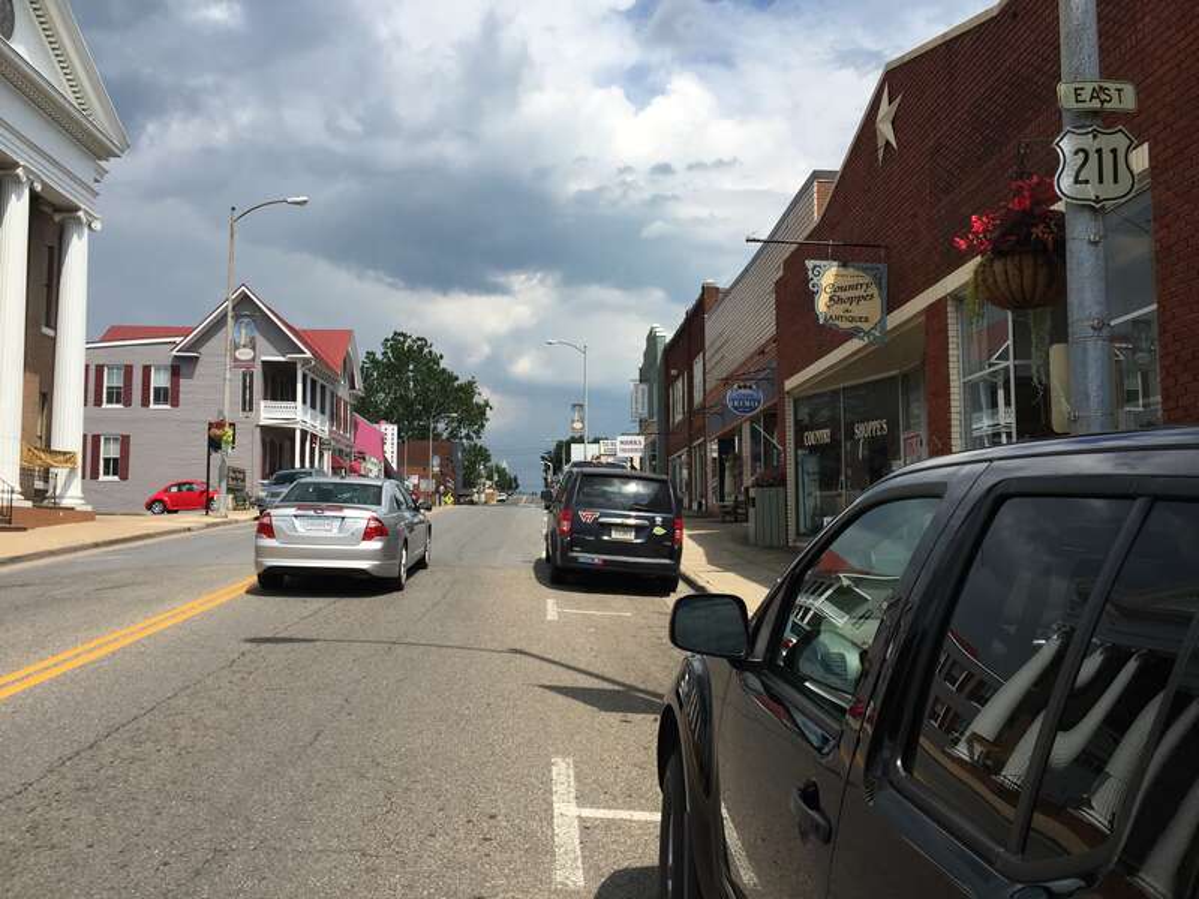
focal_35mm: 29
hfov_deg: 61.7
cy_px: 450
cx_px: 600
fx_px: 1004
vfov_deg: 48.2
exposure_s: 1/2639
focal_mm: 4.15
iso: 32
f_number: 2.2
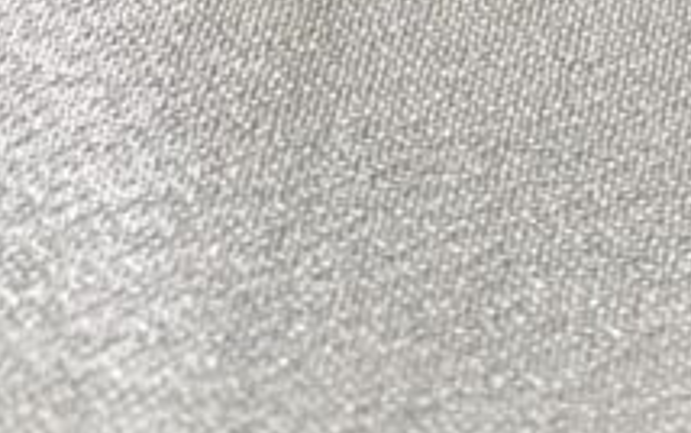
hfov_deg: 19.0
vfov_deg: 10.2
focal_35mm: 103
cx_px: 833
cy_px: -750
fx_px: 1941
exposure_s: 1/100
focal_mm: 4.25
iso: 80
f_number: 1.8
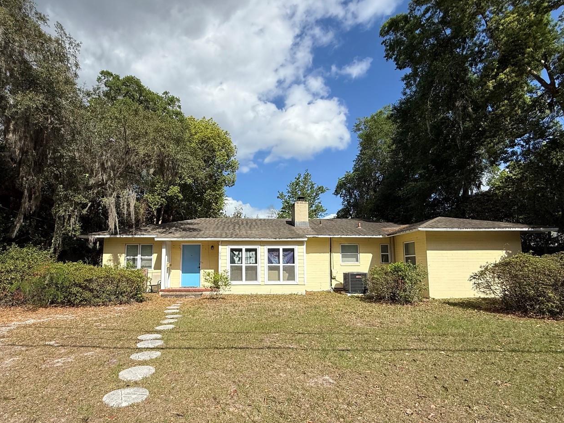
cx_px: 258
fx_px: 293
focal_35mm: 18
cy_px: 235
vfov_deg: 71.4
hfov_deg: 87.6
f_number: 2.2
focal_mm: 2.22
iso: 50
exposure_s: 1/2611
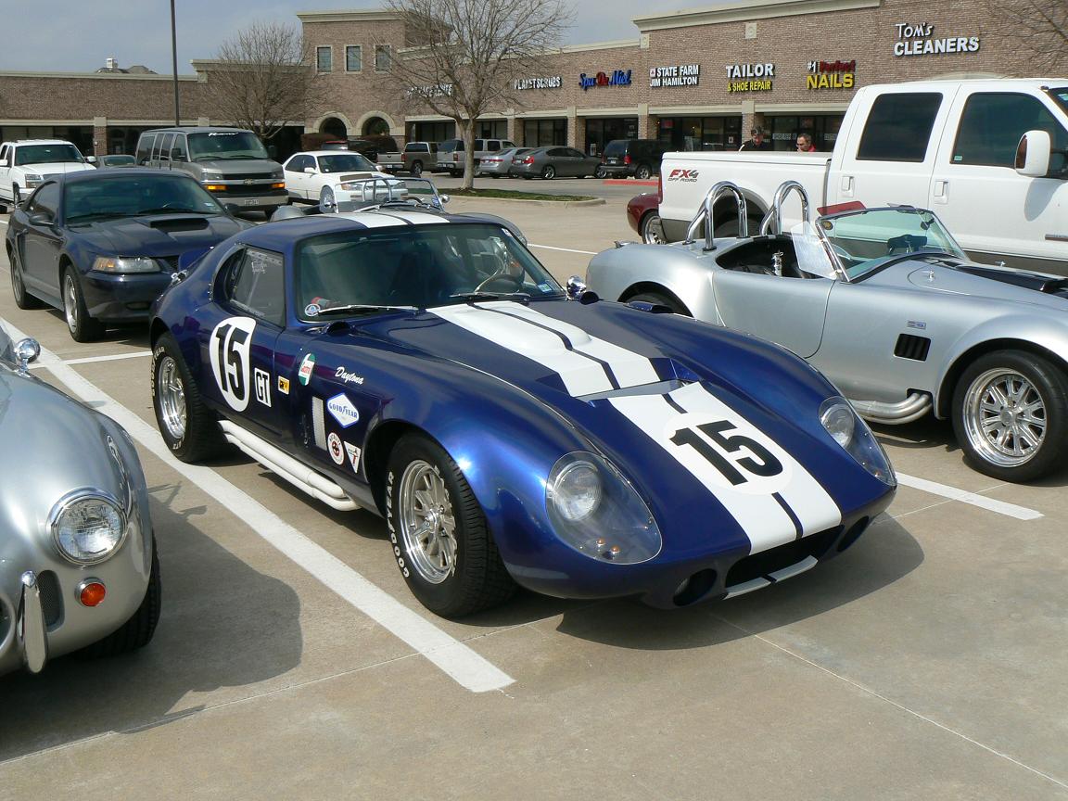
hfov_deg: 51.4
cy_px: 400
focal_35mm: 36
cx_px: 534
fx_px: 1111
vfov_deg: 39.7
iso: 80
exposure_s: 1/500
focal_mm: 6
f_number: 8
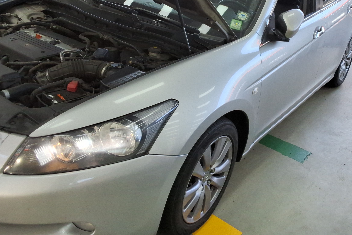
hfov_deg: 47.1
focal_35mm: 41
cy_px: 51
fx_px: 401
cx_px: 210
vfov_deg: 31.9
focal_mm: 2.91
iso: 32
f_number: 1.9
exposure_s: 1/200
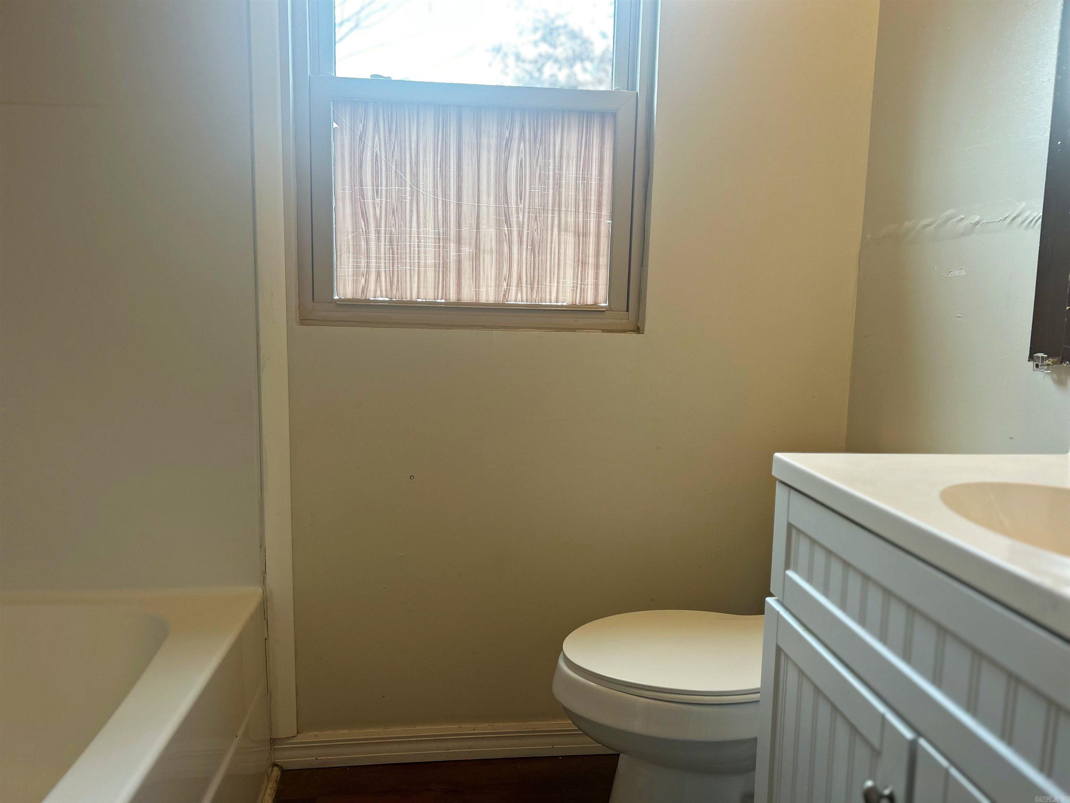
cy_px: 402
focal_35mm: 26
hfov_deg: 67.3
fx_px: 804
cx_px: 535
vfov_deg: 53.1
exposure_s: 1/60
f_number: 1.5
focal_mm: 5.7
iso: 64
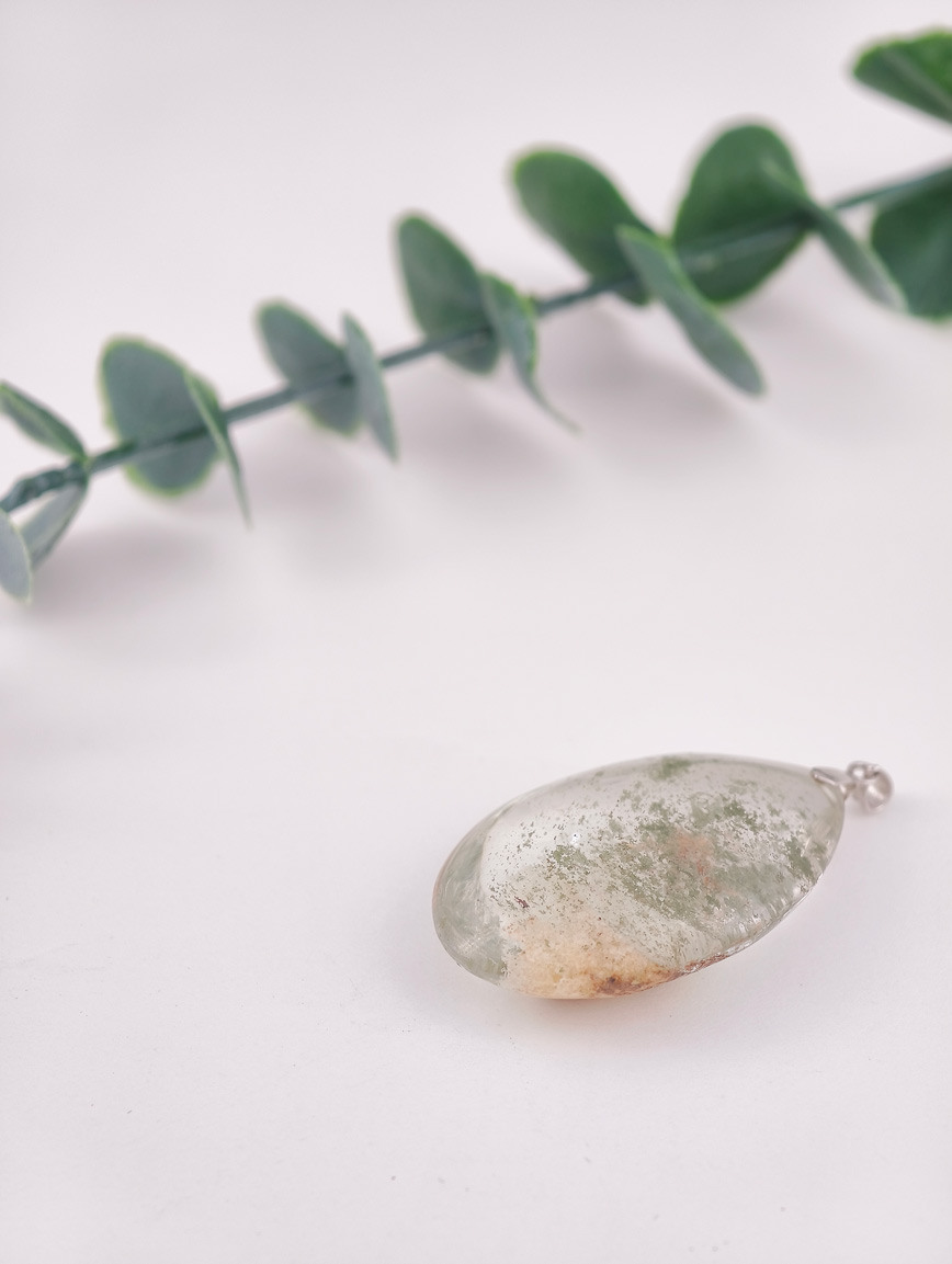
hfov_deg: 17.4
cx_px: 476
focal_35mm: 85
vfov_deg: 23.0
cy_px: 632
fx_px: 3109
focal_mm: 22.48
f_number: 2.67
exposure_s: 1/200
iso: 125
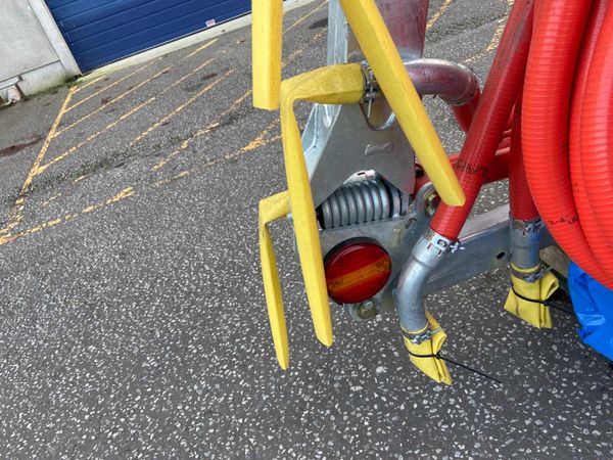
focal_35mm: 26
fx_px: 460
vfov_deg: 53.1
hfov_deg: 67.3
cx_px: 306
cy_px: 230
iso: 32
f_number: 1.8
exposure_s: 1/133
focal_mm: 4.25
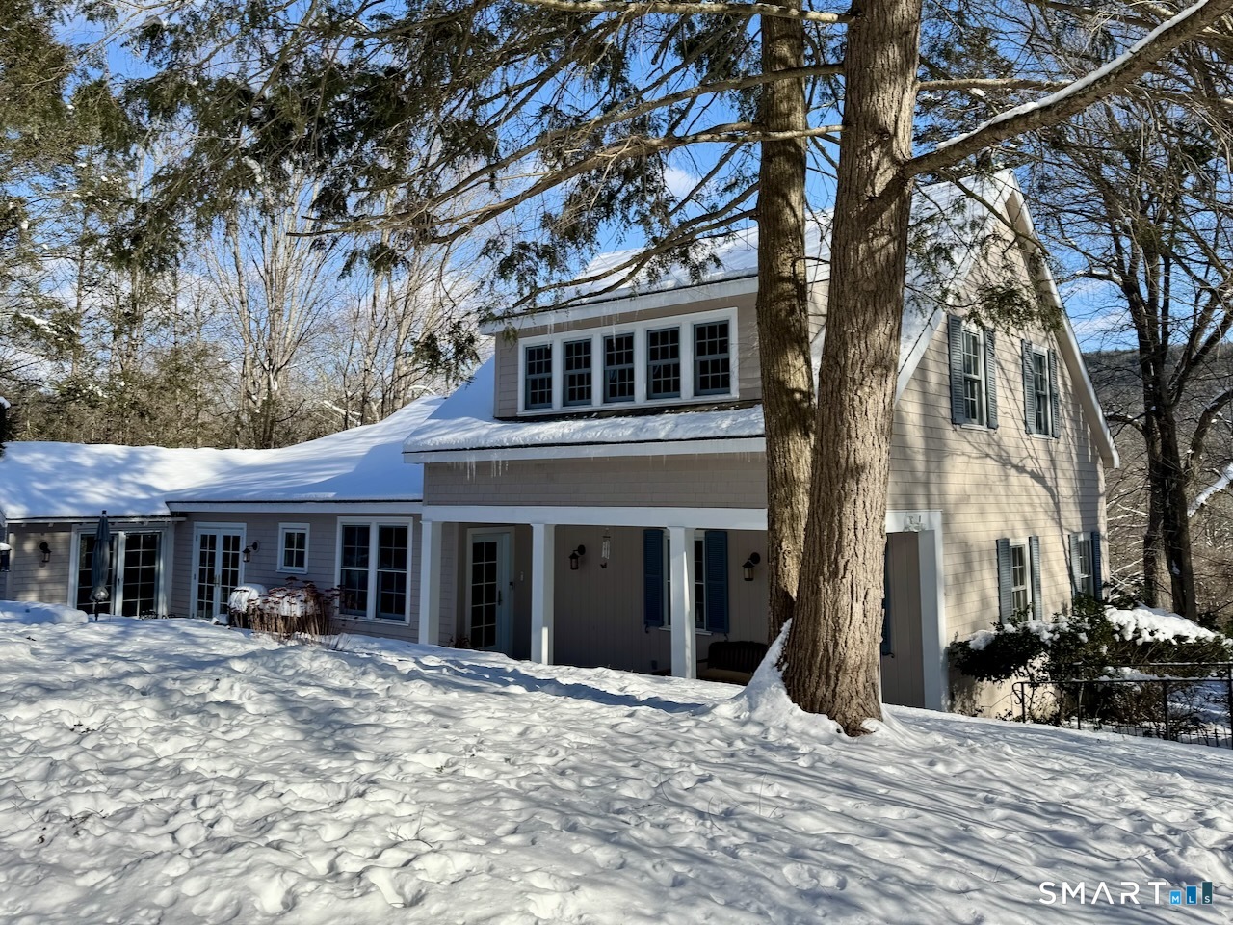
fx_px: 855
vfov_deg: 56.8
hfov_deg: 71.6
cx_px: 616
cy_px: 462
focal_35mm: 24
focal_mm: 6.76
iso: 80
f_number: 1.78
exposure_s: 1/4049
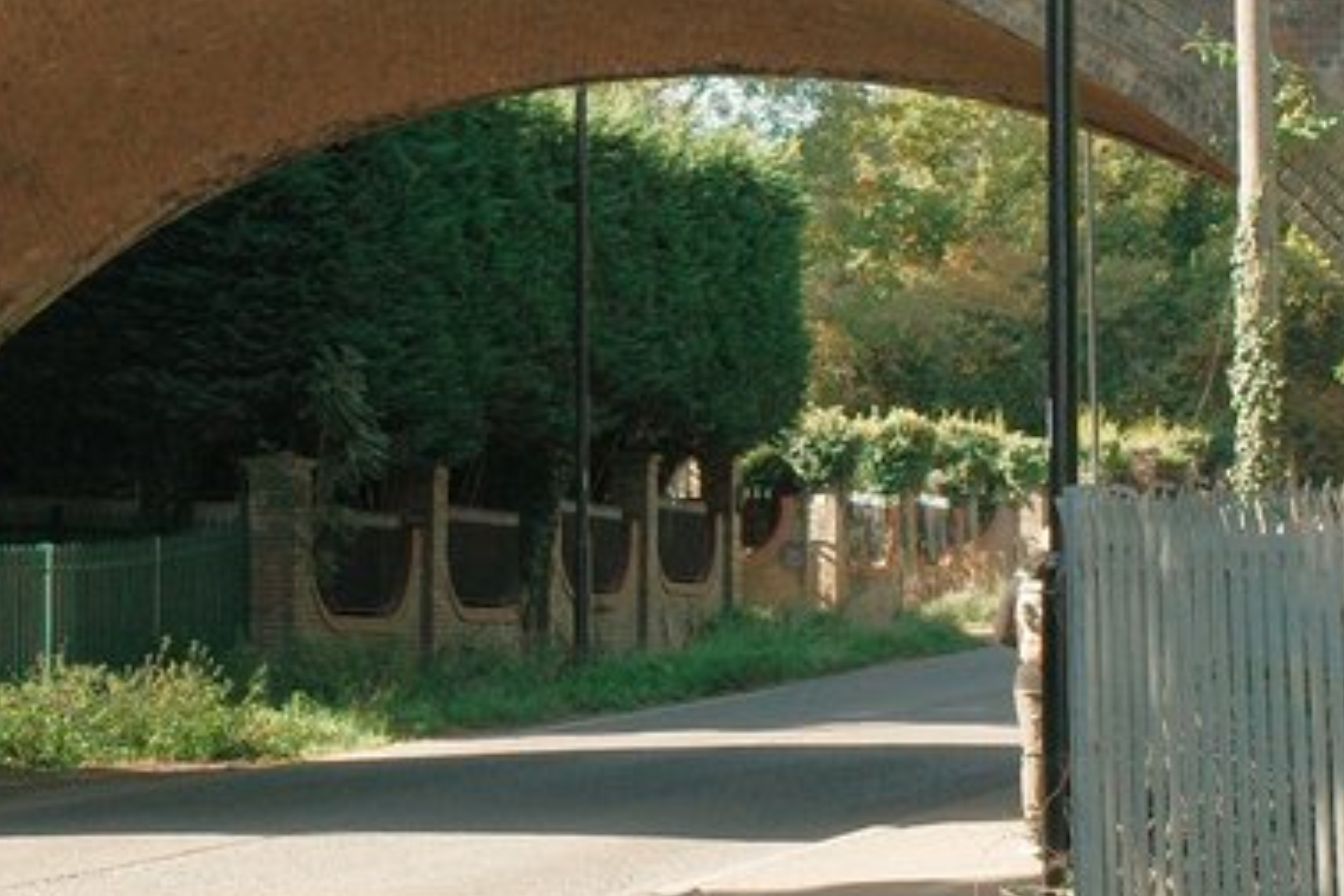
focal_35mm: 119
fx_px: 4442
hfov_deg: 17.1
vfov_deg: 11.5
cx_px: 356
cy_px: 210
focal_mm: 18.3
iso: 200
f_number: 5
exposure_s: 1/320
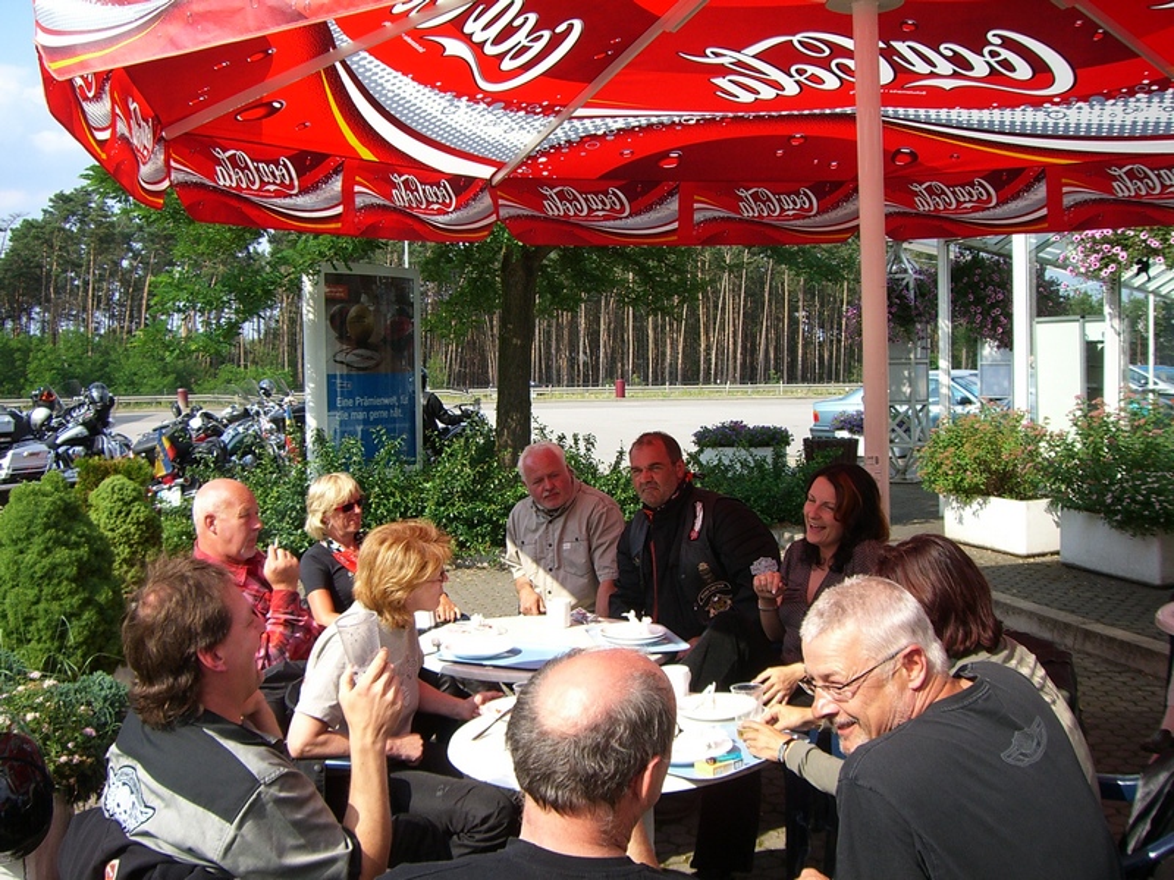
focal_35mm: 38
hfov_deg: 49.0
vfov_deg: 37.7
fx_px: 1289
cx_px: 587
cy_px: 440
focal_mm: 6.2
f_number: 4.3
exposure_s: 1/320
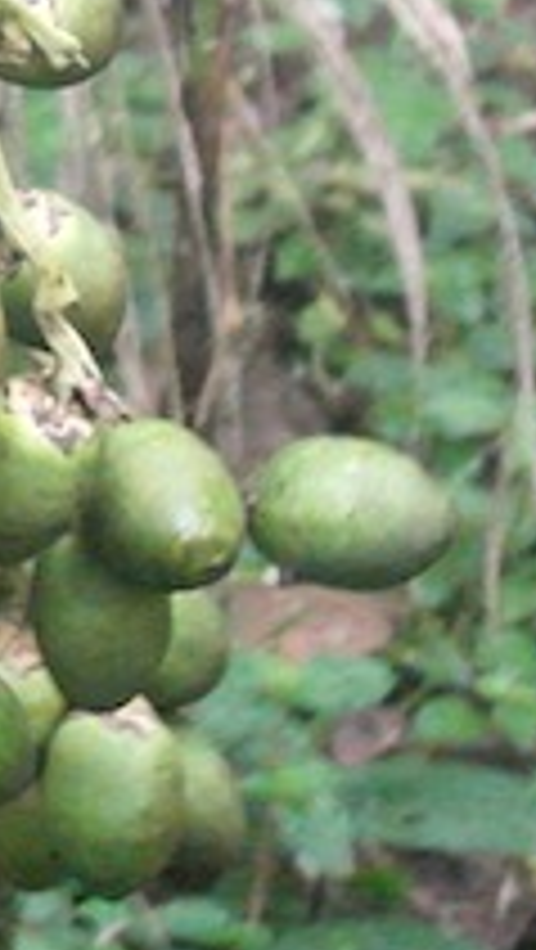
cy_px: -531
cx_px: -1450
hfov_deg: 4.4
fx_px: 6455
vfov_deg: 8.2
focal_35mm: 256
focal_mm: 28
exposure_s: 1/15
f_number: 4
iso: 1600
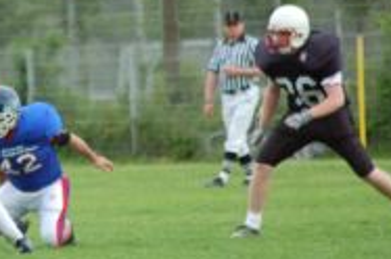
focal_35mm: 544
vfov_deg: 2.5
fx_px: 5898
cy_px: 117
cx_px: -49
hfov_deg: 3.8
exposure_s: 1/640
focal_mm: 150
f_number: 4.5
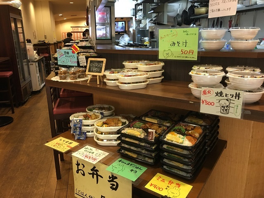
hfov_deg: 61.7
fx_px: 221
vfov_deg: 48.2
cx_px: 132
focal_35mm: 29
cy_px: 99
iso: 125
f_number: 2.2
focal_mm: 4.15
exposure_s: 1/30
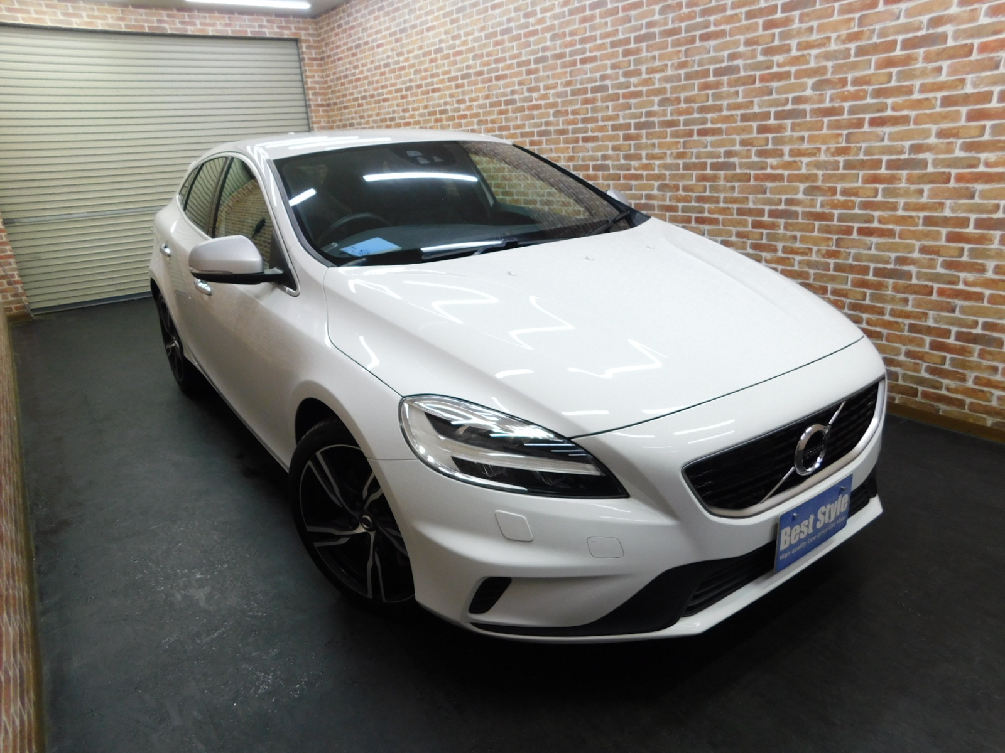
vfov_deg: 58.9
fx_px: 668
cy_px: 376
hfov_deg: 73.9
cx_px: 502
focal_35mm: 23
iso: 160
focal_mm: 4
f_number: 3
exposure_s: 1/30
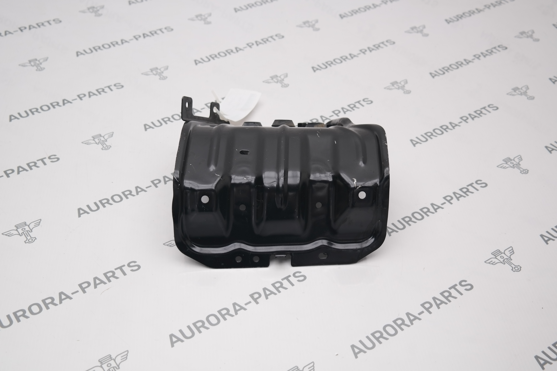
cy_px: 186
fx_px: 774
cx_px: 278
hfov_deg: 39.6
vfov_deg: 27.0
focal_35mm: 50
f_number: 4.5
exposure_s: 1/125
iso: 200
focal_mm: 33
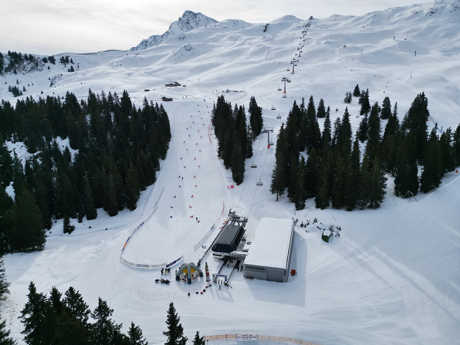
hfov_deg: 71.6
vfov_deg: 56.8
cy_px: 172
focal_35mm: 24
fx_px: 319
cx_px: 230
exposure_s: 1/6400
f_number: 1.7
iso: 200
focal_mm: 6.72
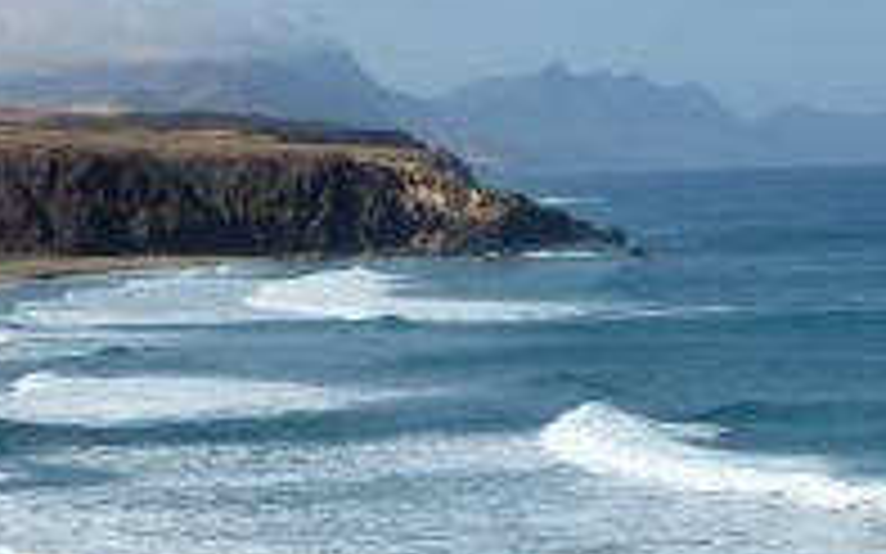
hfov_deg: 14.9
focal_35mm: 140
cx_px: 297
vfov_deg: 9.3
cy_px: 529
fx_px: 3380
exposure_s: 1/1600
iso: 100
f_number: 4
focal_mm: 9.4
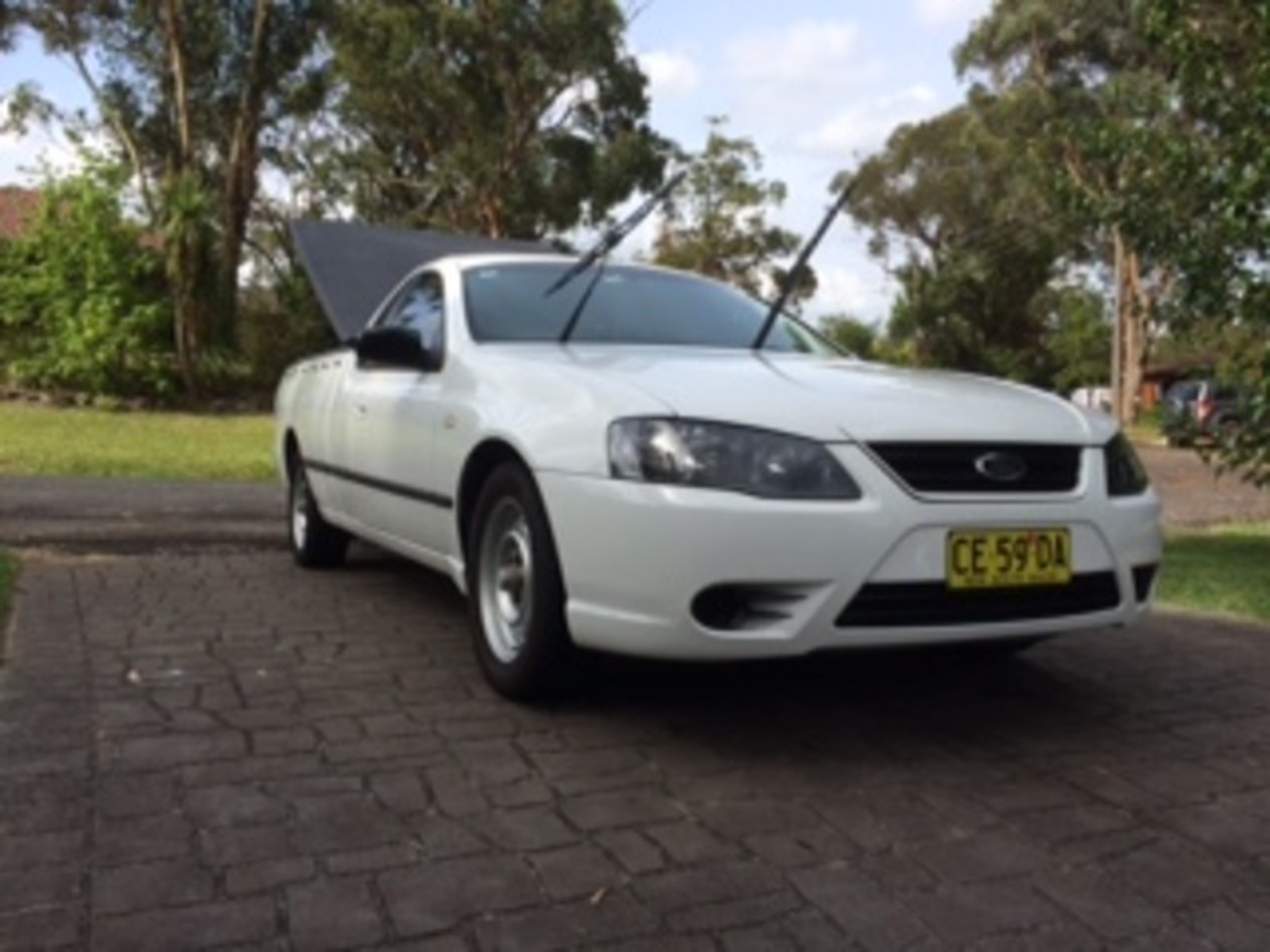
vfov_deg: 48.2
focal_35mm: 29
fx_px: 1064
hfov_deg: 61.7
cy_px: 476
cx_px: 635
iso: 32
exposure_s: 1/1580
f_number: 2.2
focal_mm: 4.15
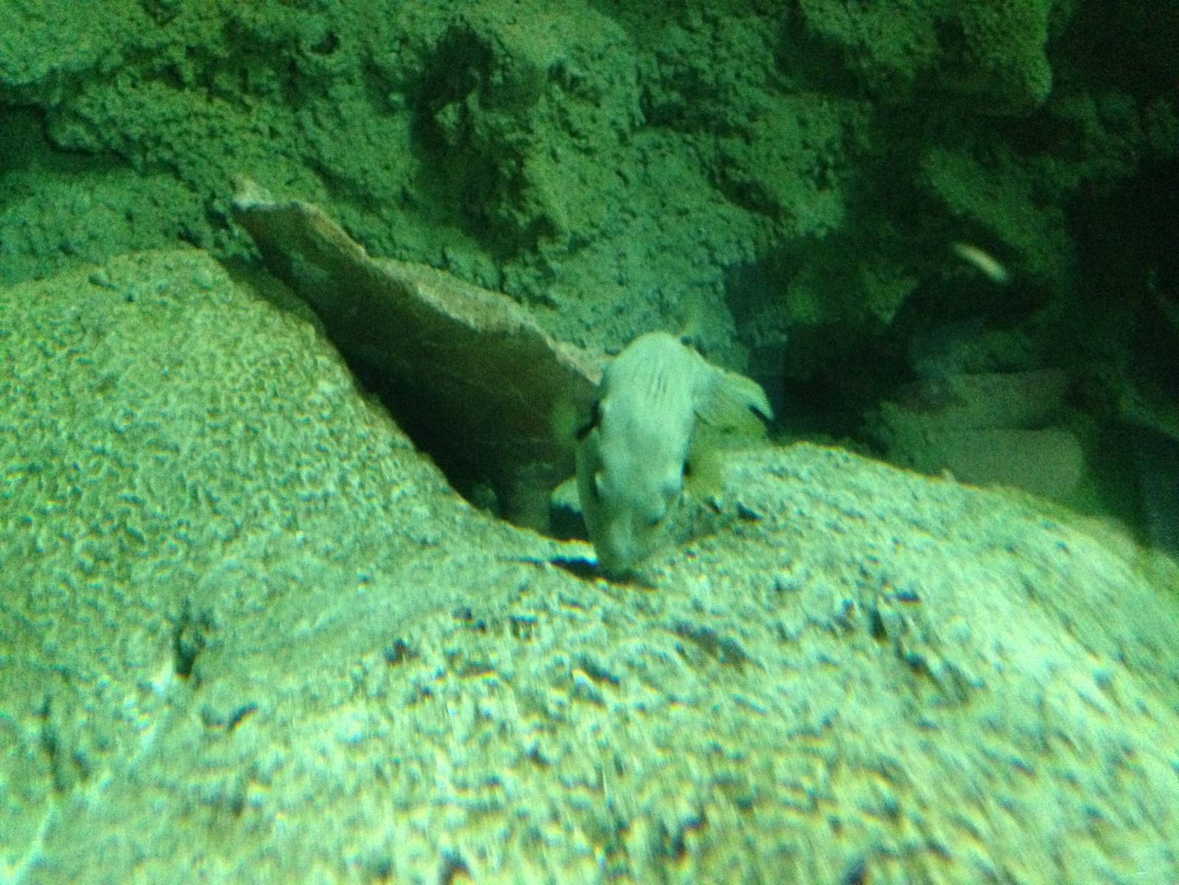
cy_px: 442
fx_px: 1124
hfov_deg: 55.4
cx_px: 590
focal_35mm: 33
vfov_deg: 42.9
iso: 800
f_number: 2.4
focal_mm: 4.12
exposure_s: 1/15
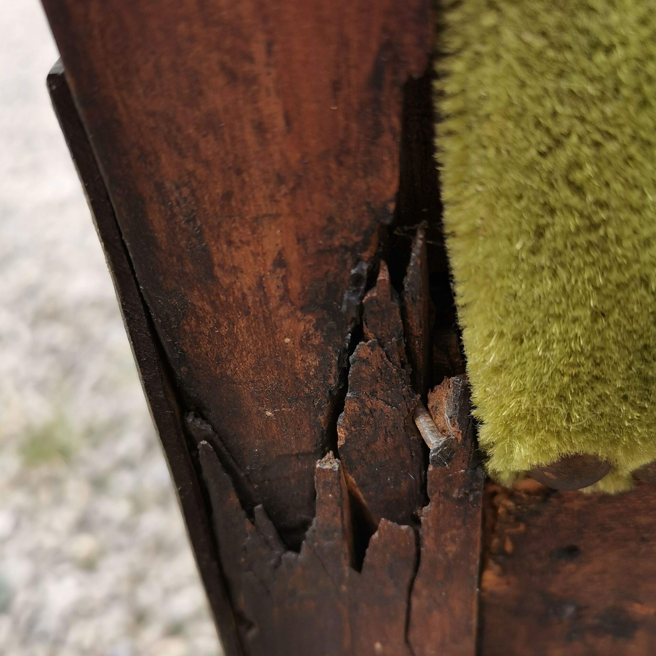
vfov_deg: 39.9
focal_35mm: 42
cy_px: 381
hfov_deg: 40.0
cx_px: 331
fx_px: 900
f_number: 1.8
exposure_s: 1/257
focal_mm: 5.58
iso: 50
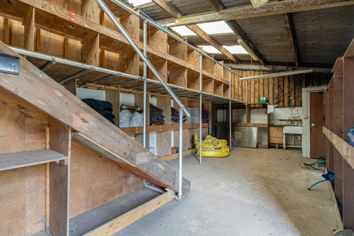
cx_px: 177
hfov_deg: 96.7
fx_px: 157
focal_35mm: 16
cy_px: 118
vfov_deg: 73.8
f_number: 11
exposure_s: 1/2
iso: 400
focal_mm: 16
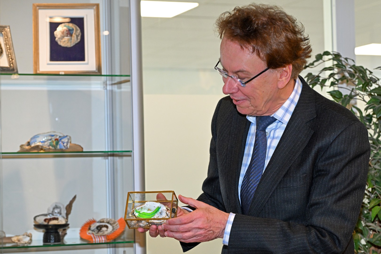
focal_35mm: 79
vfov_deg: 17.3
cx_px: 190
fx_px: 836
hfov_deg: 25.7
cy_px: 127
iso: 1400
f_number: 5
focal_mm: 79
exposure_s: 1/80
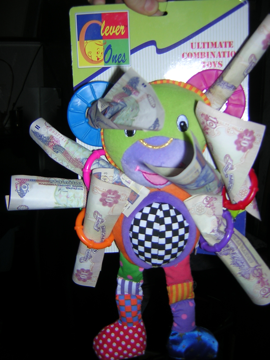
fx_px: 374
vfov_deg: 51.4
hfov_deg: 39.7
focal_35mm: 36
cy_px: 180
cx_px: 135
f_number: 2.6
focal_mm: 4.7
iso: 100
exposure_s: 1/60.1
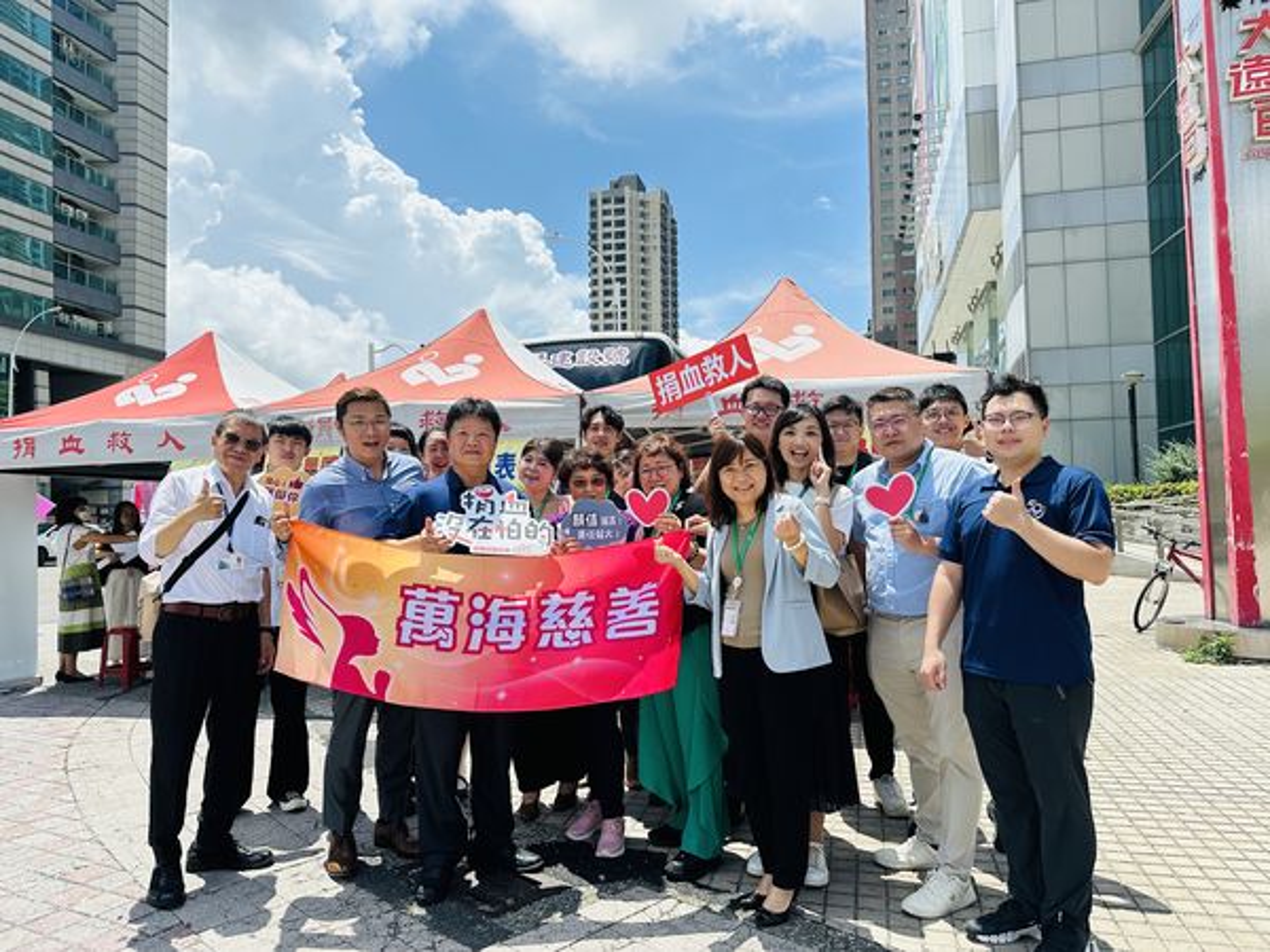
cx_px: 635
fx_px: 881
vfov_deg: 56.8
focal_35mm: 24
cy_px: 476
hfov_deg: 71.6
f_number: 1.78
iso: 80
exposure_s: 1/4184
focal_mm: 6.86
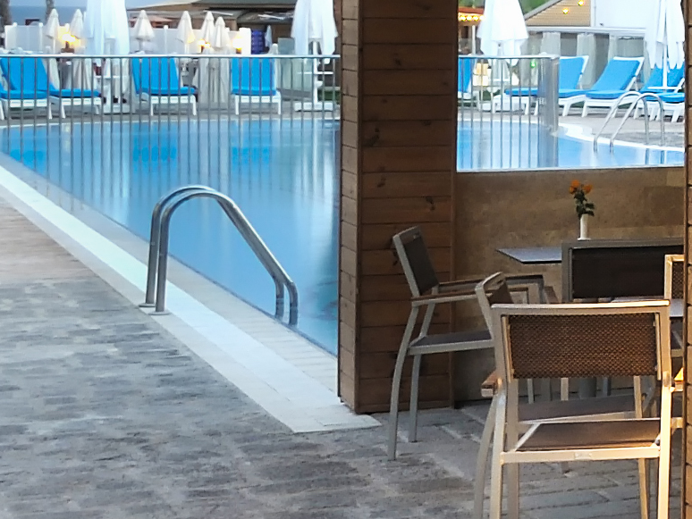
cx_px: 1655
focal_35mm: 120
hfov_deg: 12.7
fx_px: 2393
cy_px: 71
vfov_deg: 12.3
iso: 200
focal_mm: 15
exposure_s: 3
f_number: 8
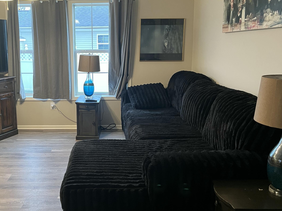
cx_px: 97
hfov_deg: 49.4
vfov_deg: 38.6
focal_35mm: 37
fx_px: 301
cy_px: 94
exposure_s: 1/60
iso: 500
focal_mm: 5.1
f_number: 1.6
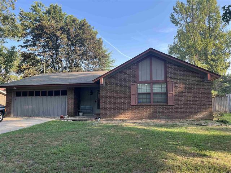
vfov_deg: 53.1
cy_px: 86
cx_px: 116
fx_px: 174
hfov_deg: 67.3
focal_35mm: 26
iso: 50
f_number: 1.5
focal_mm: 5.7
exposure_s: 1/687
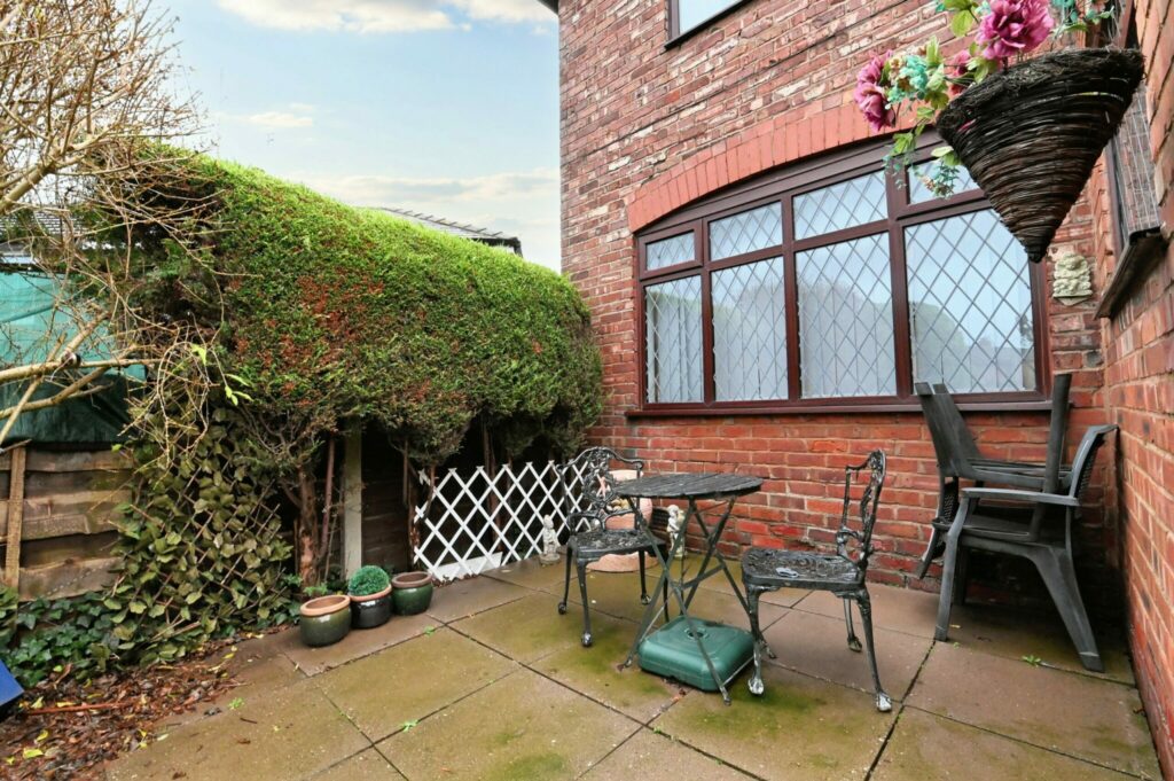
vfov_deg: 77.2
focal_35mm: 15
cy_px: 390
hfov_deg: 100.4
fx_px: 489
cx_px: 587
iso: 6400
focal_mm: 15
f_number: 10
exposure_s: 1/40
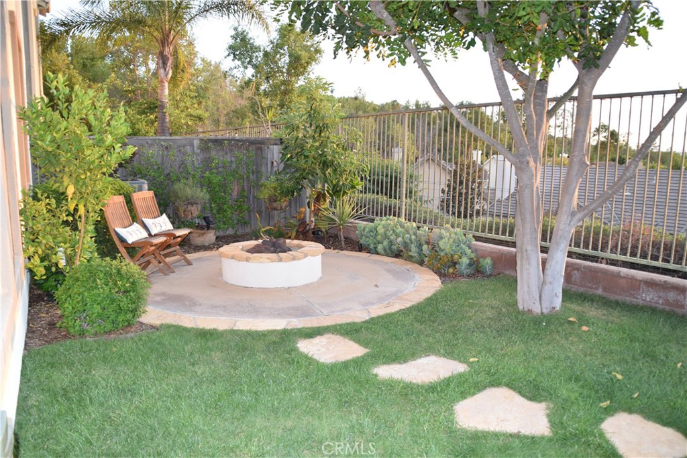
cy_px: 229
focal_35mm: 27
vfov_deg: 47.9
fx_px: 515
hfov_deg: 67.4
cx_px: 344
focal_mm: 18
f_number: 5.6
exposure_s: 1/125
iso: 640
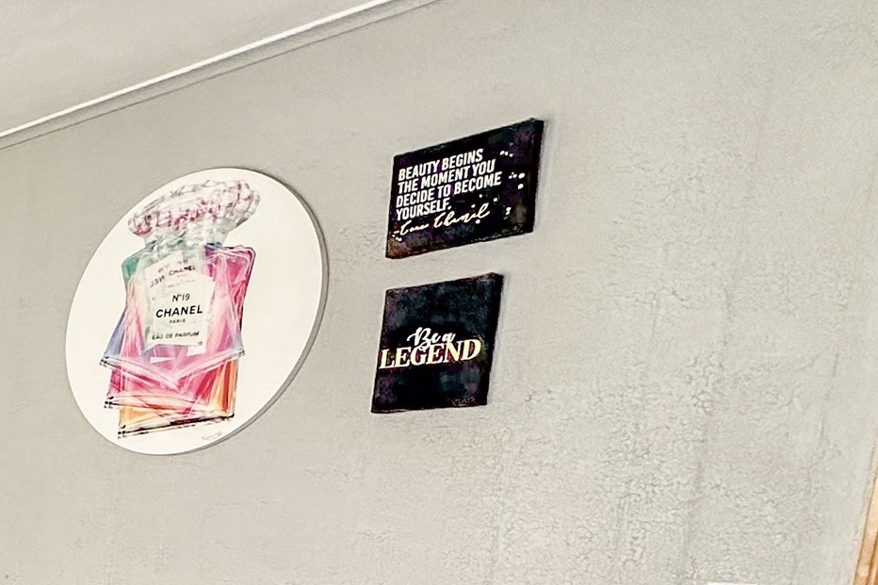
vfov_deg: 24.5
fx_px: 1170
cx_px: -405
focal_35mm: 48
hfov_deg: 28.5
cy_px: 756
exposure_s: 1/100
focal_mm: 2.22
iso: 160
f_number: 2.2
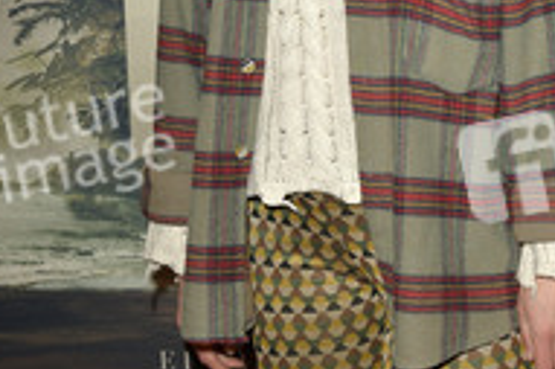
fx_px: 1417
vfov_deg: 14.6
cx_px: 343
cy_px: 9
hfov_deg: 22.1
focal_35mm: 92
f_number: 5.6
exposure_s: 1/250
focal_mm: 44
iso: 250
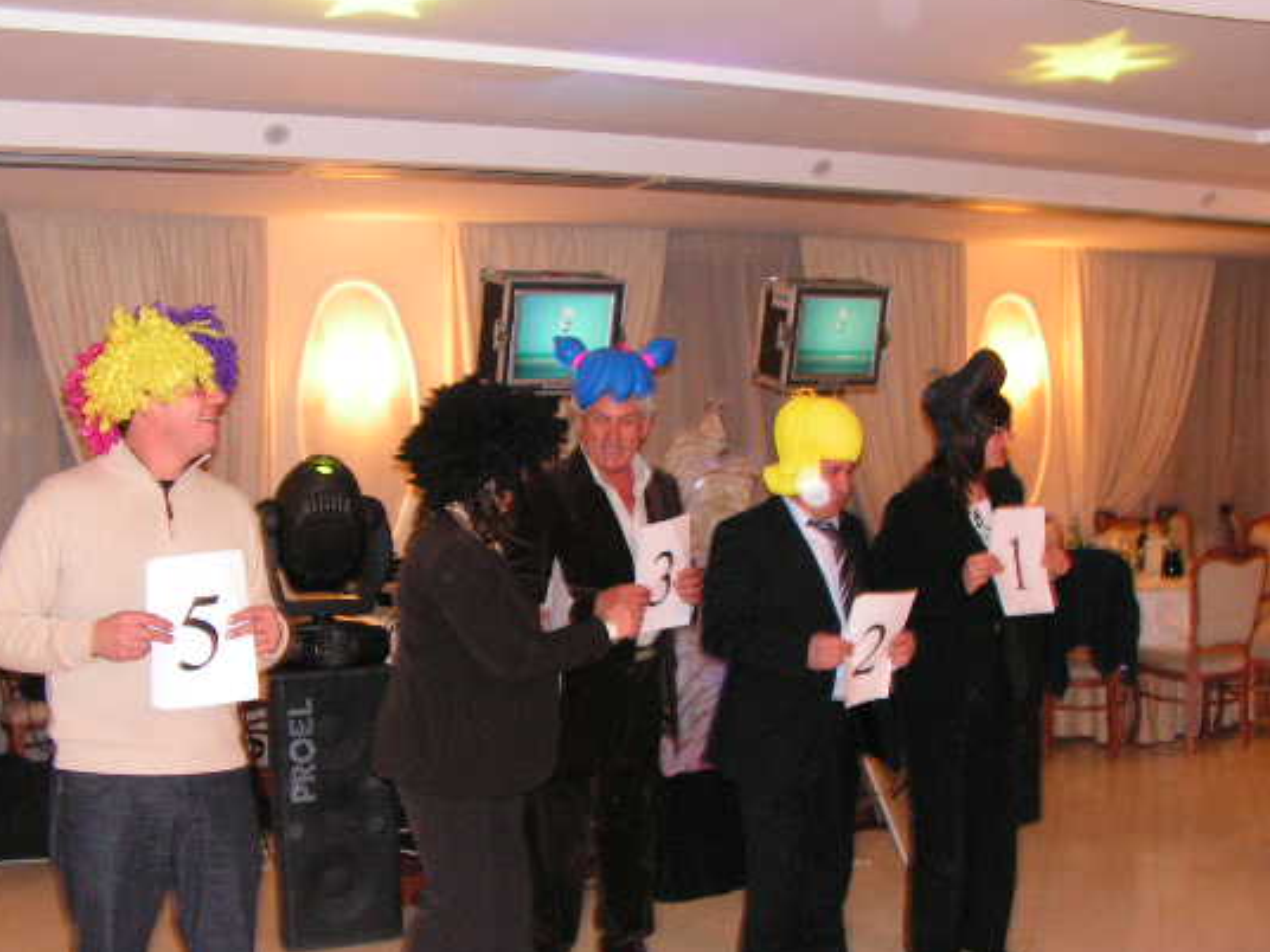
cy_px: 549
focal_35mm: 43
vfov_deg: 33.5
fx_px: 1578
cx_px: 666
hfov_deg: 43.8
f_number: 3.2
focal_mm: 6
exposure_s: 1/40
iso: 200
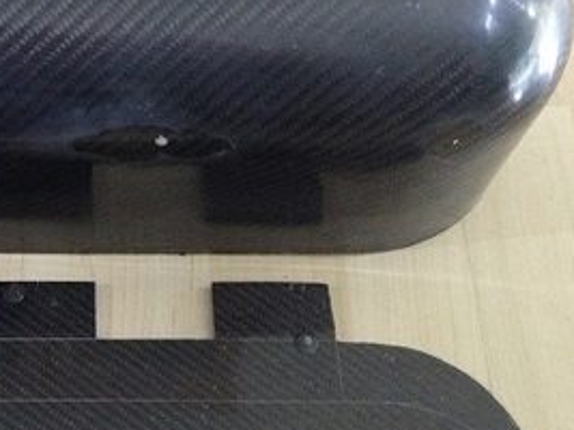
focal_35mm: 84
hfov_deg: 22.4
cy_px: 256
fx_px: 1392
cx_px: 6
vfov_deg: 17.5
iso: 400
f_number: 2.4
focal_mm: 4.28
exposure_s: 1/17
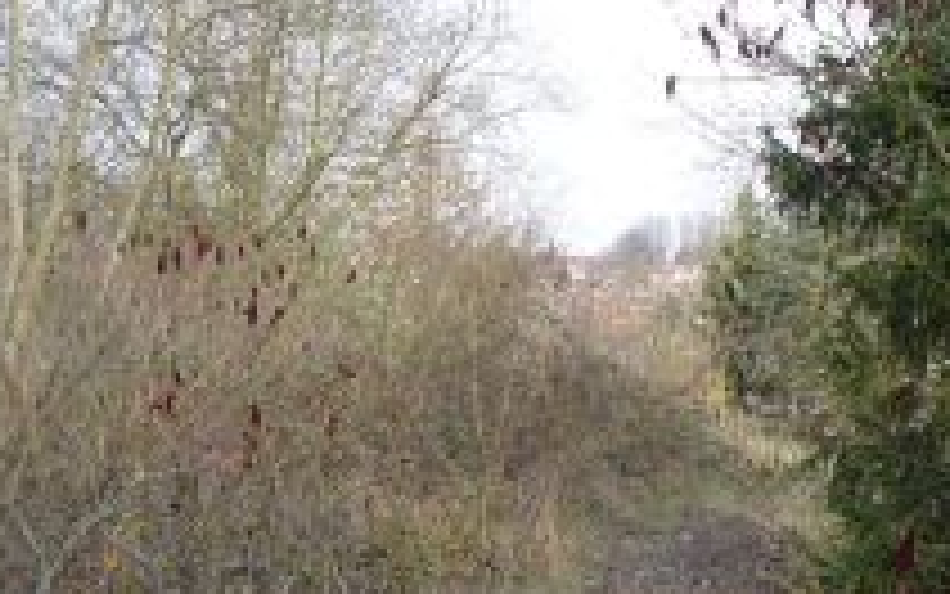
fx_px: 1994
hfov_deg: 26.7
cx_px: 608
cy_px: 374
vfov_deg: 16.9
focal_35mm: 77
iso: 100
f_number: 4
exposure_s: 1/200
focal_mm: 5.2
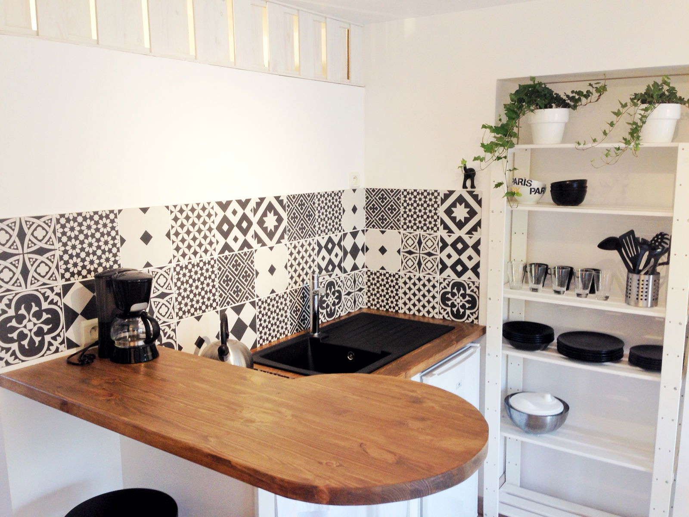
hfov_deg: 55.4
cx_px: 344
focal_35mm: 33
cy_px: 258
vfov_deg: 42.9
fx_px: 657
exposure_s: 1/20
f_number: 2.4
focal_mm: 4.12
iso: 64
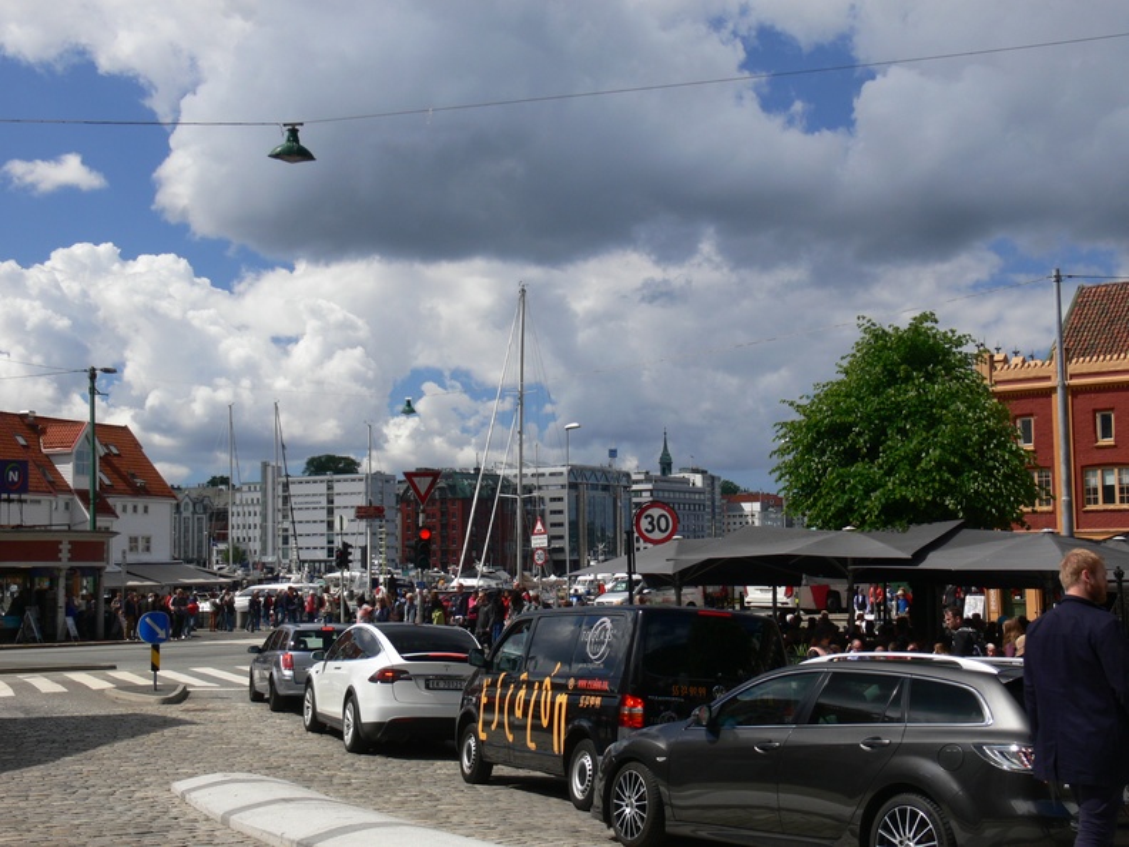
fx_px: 1566
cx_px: 564
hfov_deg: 39.7
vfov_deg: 30.3
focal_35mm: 48
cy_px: 424
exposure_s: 1/160
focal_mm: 10.2
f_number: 5.6
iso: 80
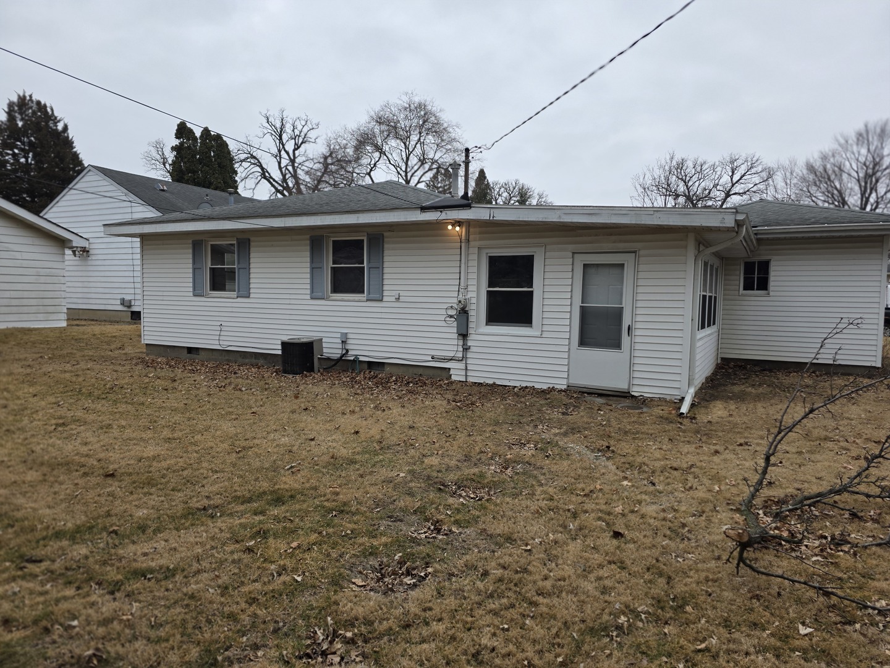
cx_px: 445
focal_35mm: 23
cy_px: 334
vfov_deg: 58.9
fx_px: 591
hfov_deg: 73.9
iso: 80
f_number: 1.7
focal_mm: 6.3
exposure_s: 1/4539
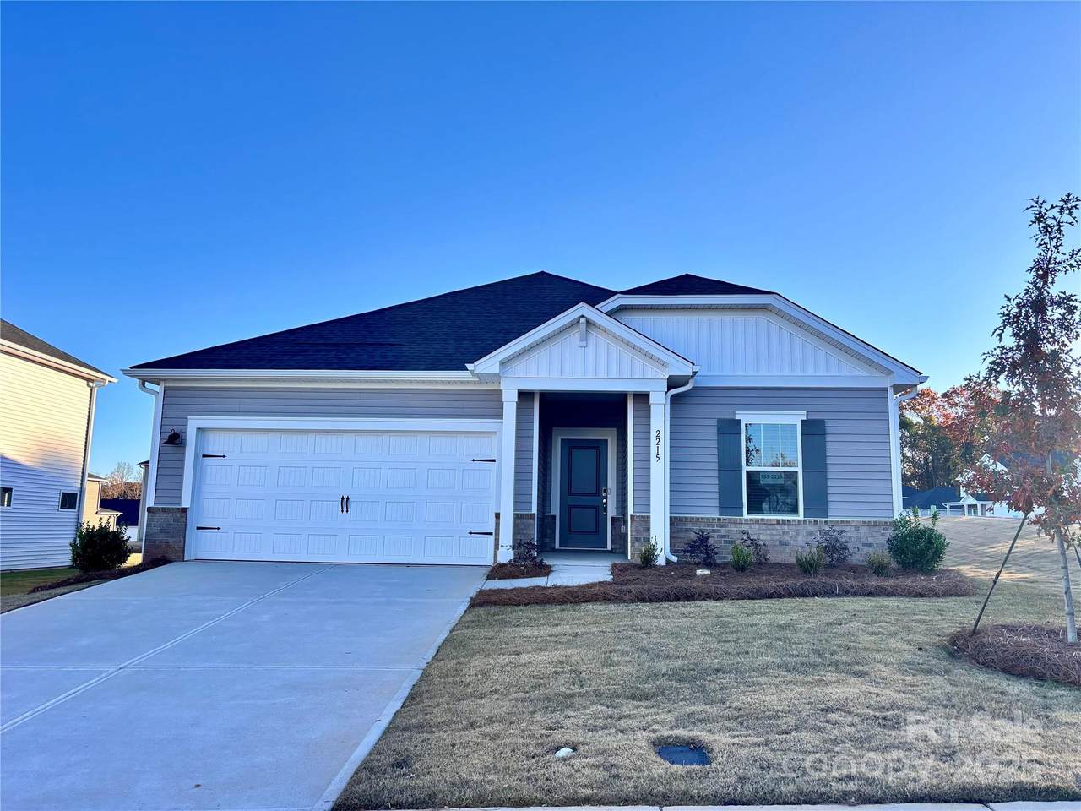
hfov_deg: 67.3
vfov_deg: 53.1
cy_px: 406
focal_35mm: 26
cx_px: 540
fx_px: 812
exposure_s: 1/851
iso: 50
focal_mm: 5.96
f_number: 1.6
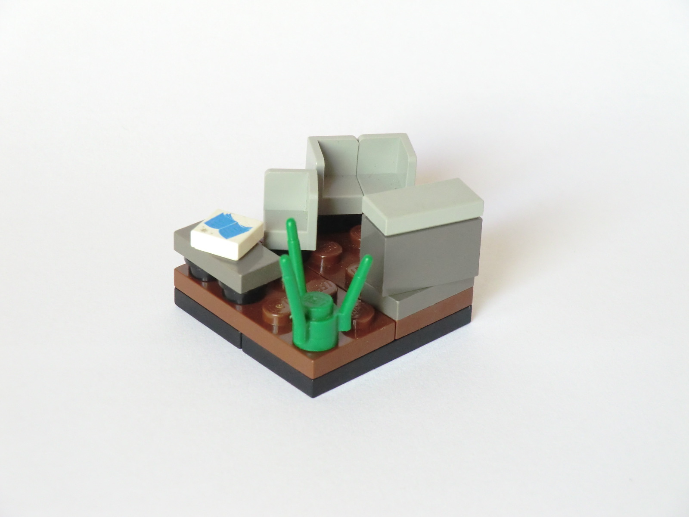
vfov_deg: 16.6
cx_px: 344
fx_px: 1771
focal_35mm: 89
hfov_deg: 22.0
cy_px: 258
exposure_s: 1/15
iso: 400
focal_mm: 16
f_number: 4.8
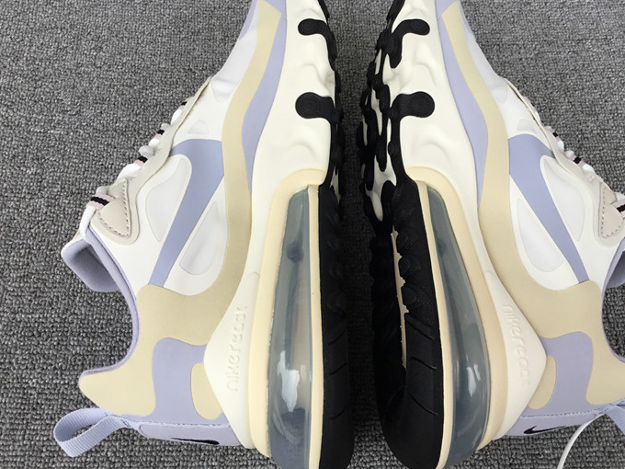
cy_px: 207
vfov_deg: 35.1
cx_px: 326
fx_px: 740
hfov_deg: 45.8
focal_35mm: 41
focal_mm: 3.3
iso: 25
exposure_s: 1/242
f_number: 2.4
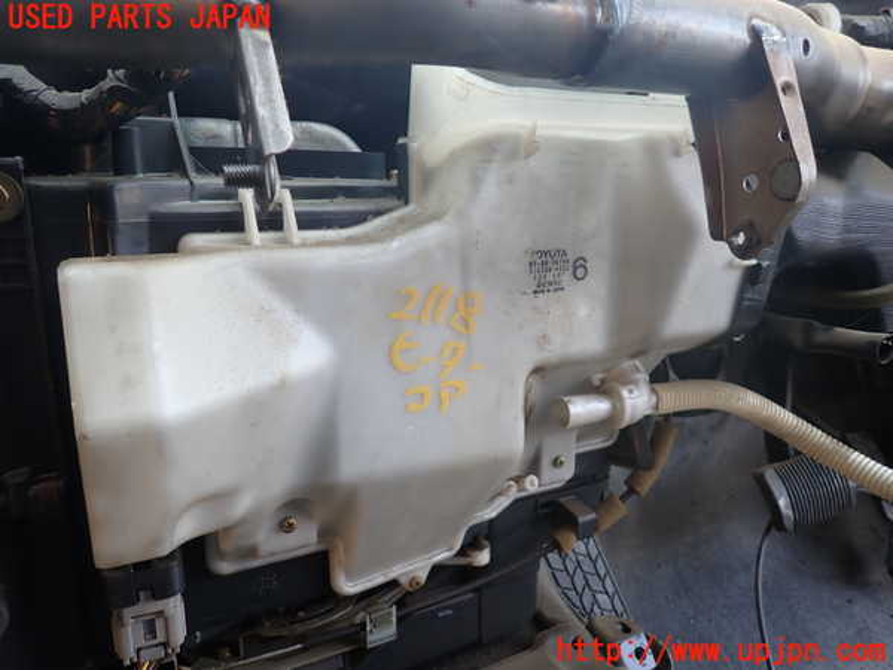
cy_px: 335
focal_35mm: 25
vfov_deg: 54.9
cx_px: 446
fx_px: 645
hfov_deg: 69.4
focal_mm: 4.5
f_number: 2
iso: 100
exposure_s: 1/80
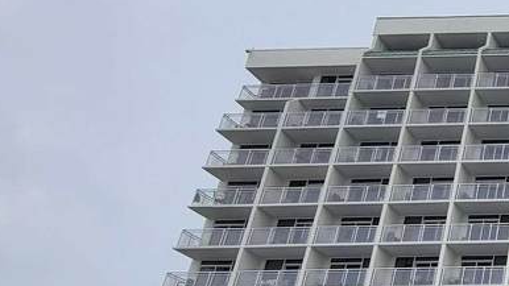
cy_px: 248
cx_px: 750
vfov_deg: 24.8
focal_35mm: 47
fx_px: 634
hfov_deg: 29.0
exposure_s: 1/1770
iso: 50
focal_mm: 2.2
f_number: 2.2
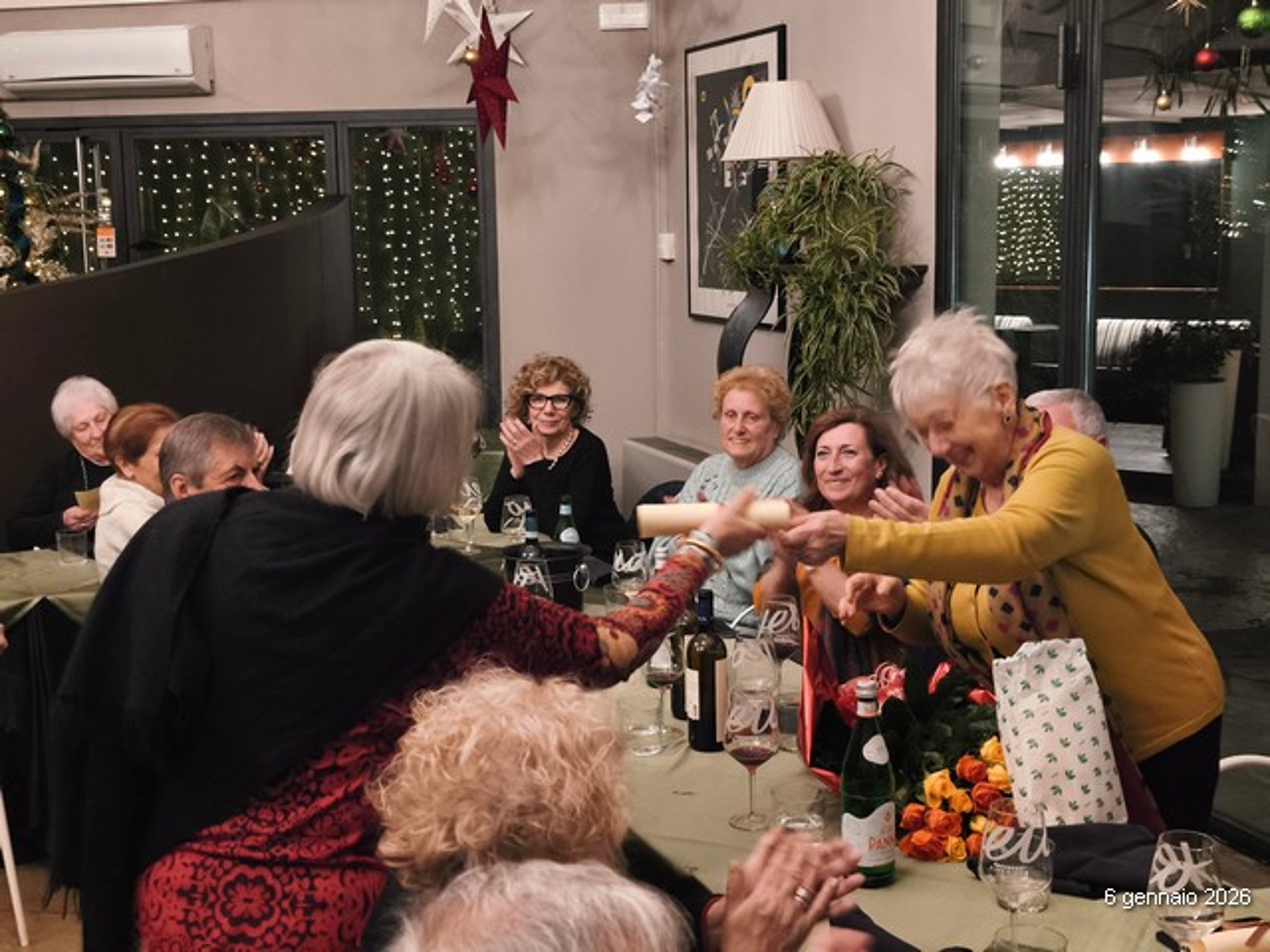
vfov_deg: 31.5
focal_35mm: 46
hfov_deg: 41.2
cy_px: 476
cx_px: 635
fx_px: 1688
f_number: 1.65
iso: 1000
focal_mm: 6.18
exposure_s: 1/33.3
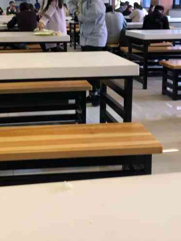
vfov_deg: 35.5
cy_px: 64
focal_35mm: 53
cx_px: 68
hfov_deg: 27.4
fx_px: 369
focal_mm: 4
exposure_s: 1/17
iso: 50
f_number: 1.8
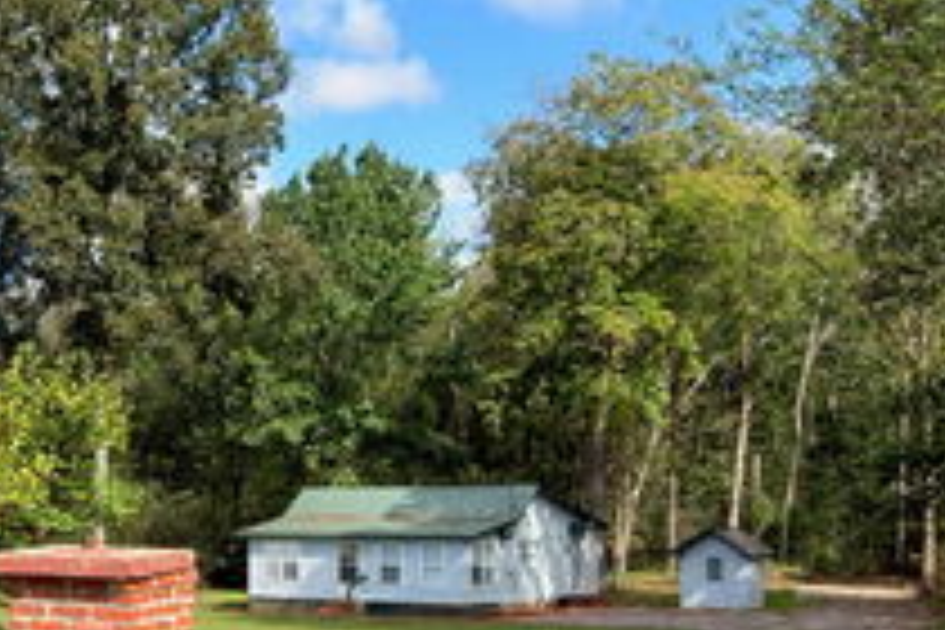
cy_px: 500
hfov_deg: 31.4
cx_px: 104
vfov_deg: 22.0
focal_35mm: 61
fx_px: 1601
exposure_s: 1/4237
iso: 64
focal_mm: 6.76
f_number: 1.78
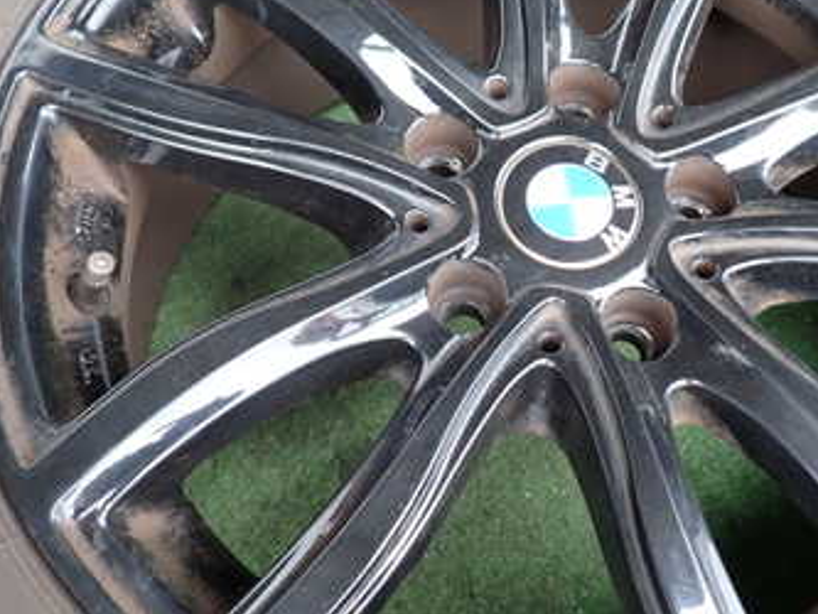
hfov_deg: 41.3
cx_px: 575
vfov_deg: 32.2
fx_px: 1064
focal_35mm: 45
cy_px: 285
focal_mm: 4.5
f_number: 2
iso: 200
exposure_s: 1/80
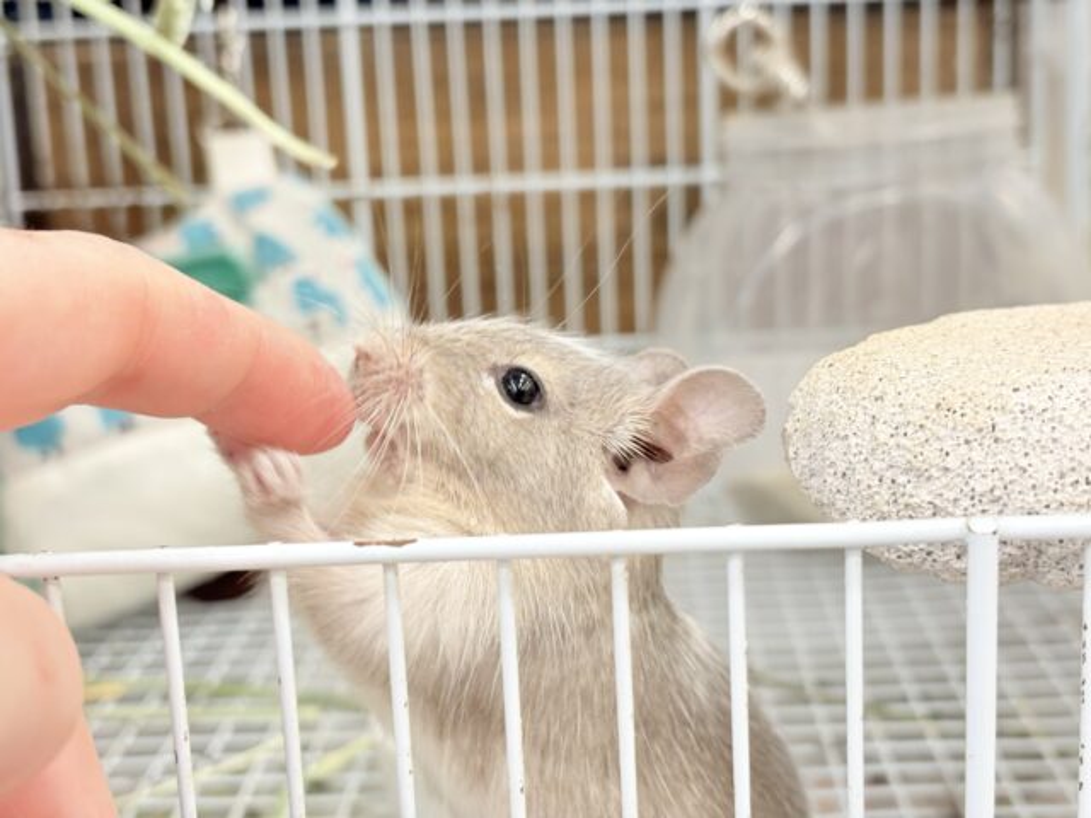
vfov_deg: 28.0
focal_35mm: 52
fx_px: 1639
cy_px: 409
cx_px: 546
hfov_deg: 36.8
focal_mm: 5.96
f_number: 1.6
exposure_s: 1/50
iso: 100
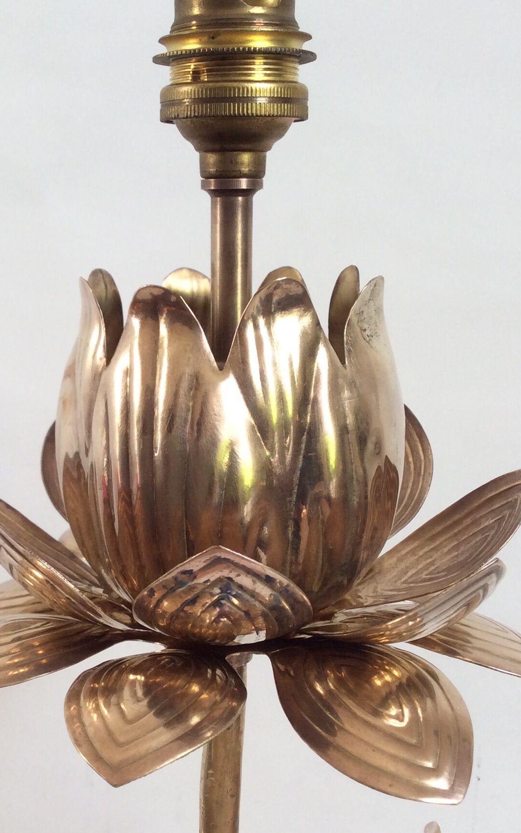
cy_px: 471
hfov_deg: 25.2
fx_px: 1158
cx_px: 185
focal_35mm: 51
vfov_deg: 39.5
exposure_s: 1/50
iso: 40
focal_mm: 3.3
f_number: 2.4
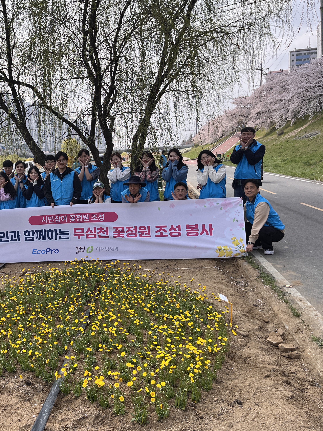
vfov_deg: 52.6
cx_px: 51
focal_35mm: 35
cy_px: 216
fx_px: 435
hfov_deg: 38.7
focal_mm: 5.1
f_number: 1.6
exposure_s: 1/2062
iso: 50
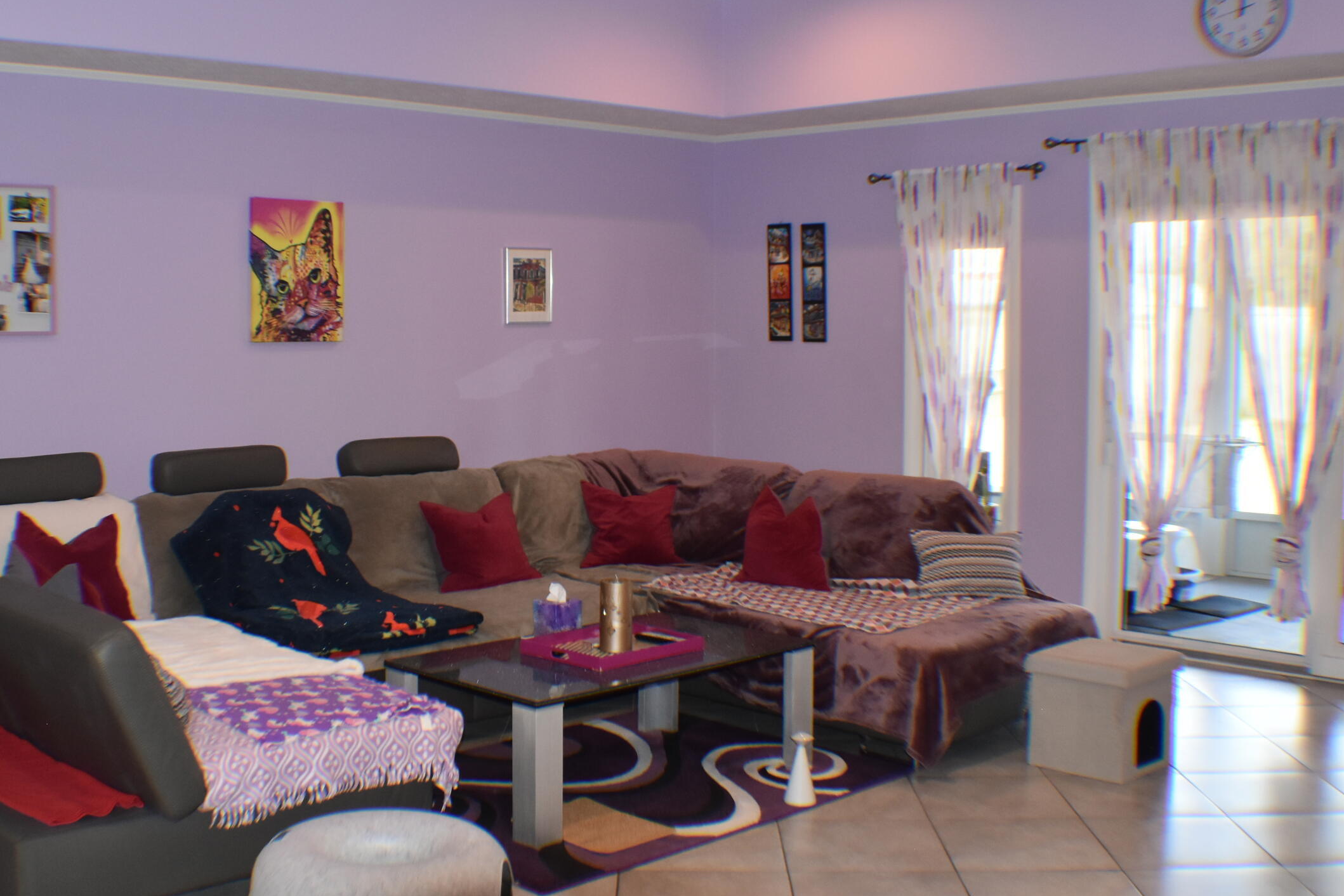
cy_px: 400
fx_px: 1904
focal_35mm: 51
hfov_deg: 38.8
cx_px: 556
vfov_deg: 26.5
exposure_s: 1/80
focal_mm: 24
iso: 800
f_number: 4.5
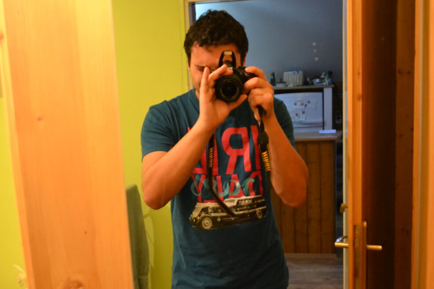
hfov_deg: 48.2
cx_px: 257
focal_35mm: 40
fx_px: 482
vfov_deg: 33.3
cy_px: 173
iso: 3200
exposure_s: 1/8
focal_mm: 22
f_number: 4
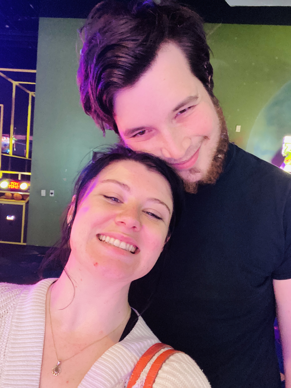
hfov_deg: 46.8
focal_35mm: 30
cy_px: 194
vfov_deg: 60.0
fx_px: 336
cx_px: 146
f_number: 2.2
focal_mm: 2.71
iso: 500
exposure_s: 1/26
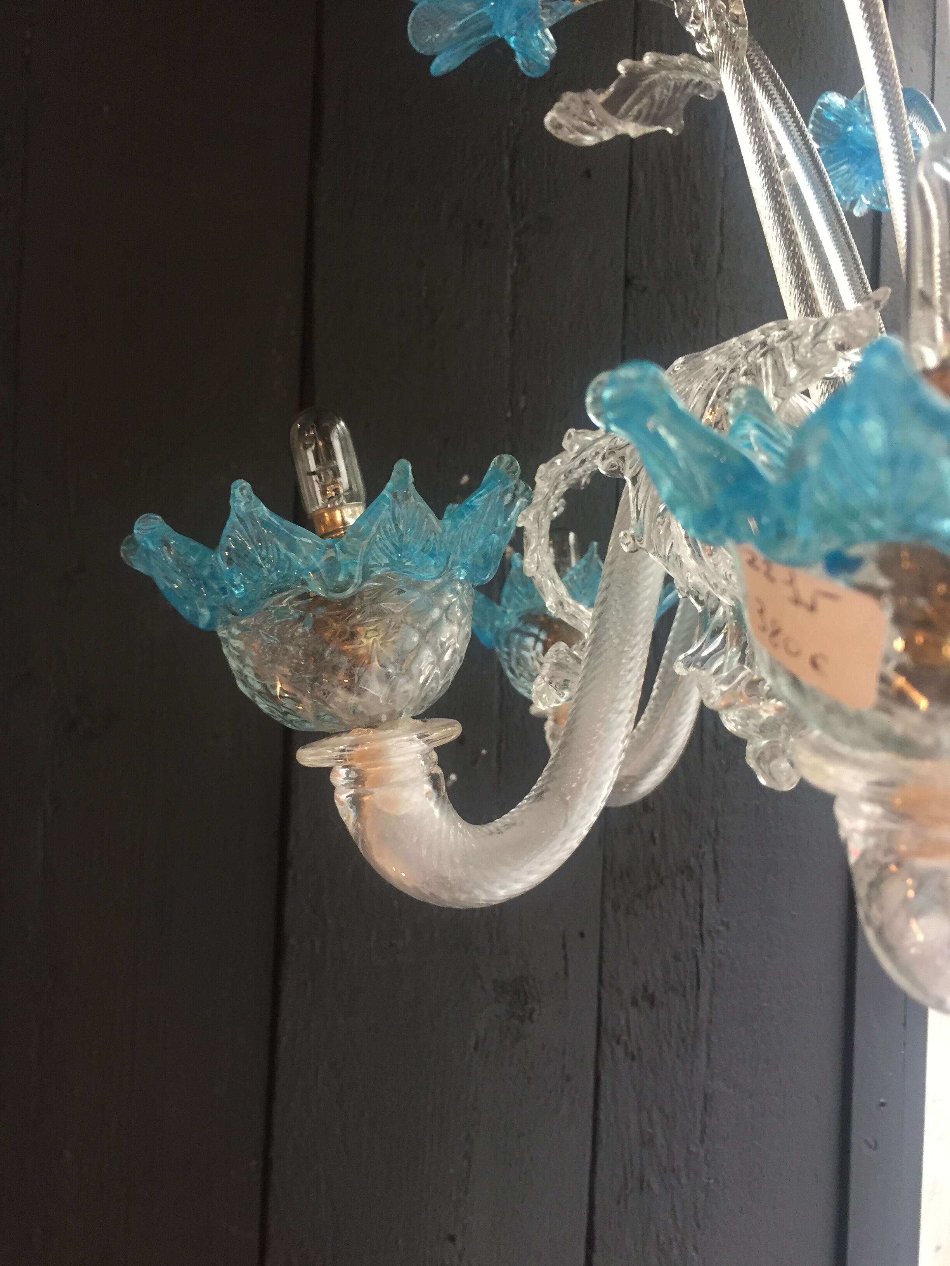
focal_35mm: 29
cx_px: 475
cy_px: 633
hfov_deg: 48.2
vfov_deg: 61.7
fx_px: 1061
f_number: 2.2
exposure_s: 1/33
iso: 160
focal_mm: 4.15
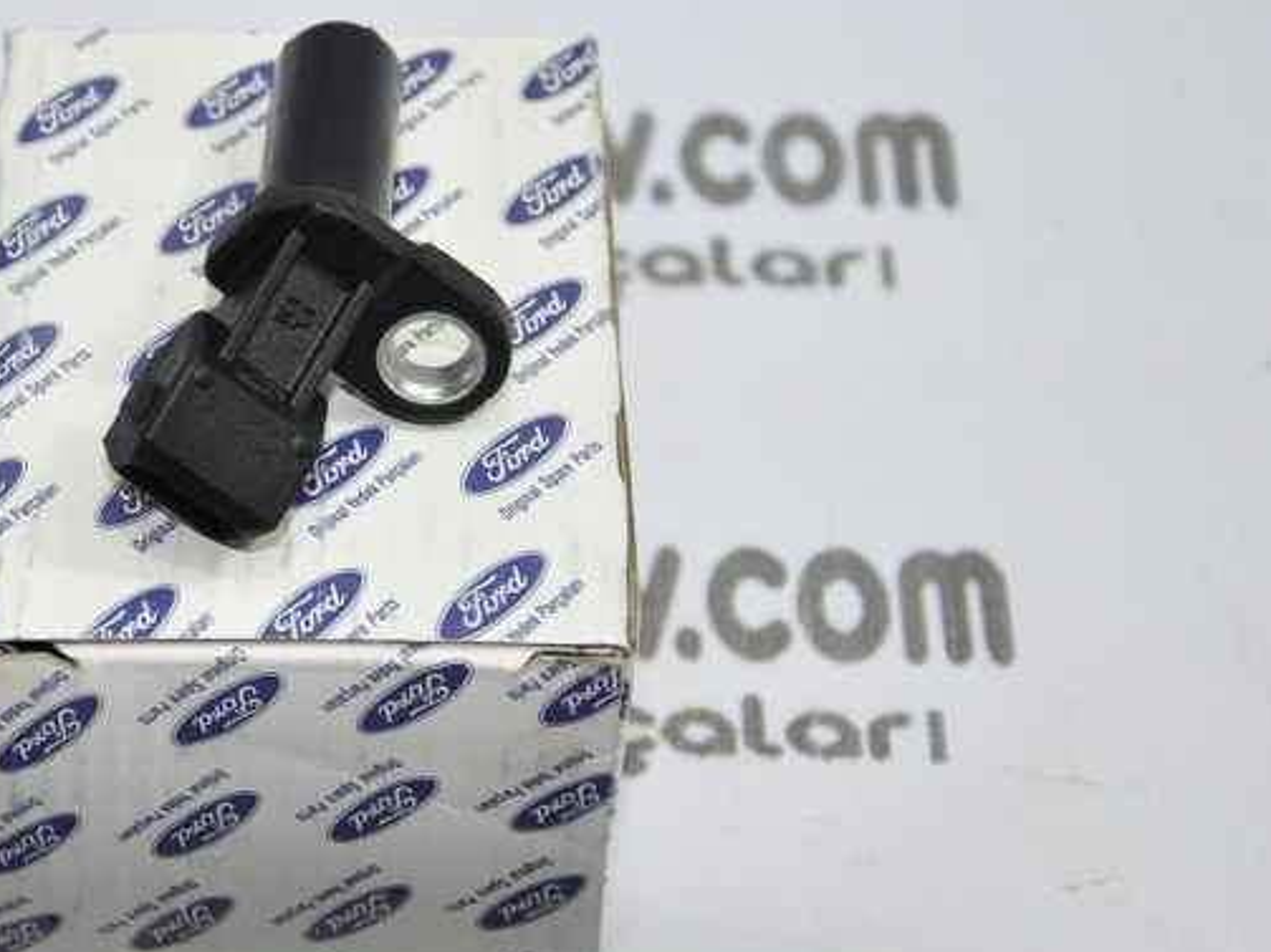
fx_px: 4735
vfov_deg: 11.5
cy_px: 288
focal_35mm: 129
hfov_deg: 15.2
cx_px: 301
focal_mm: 50
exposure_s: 1/30
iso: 200
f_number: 5
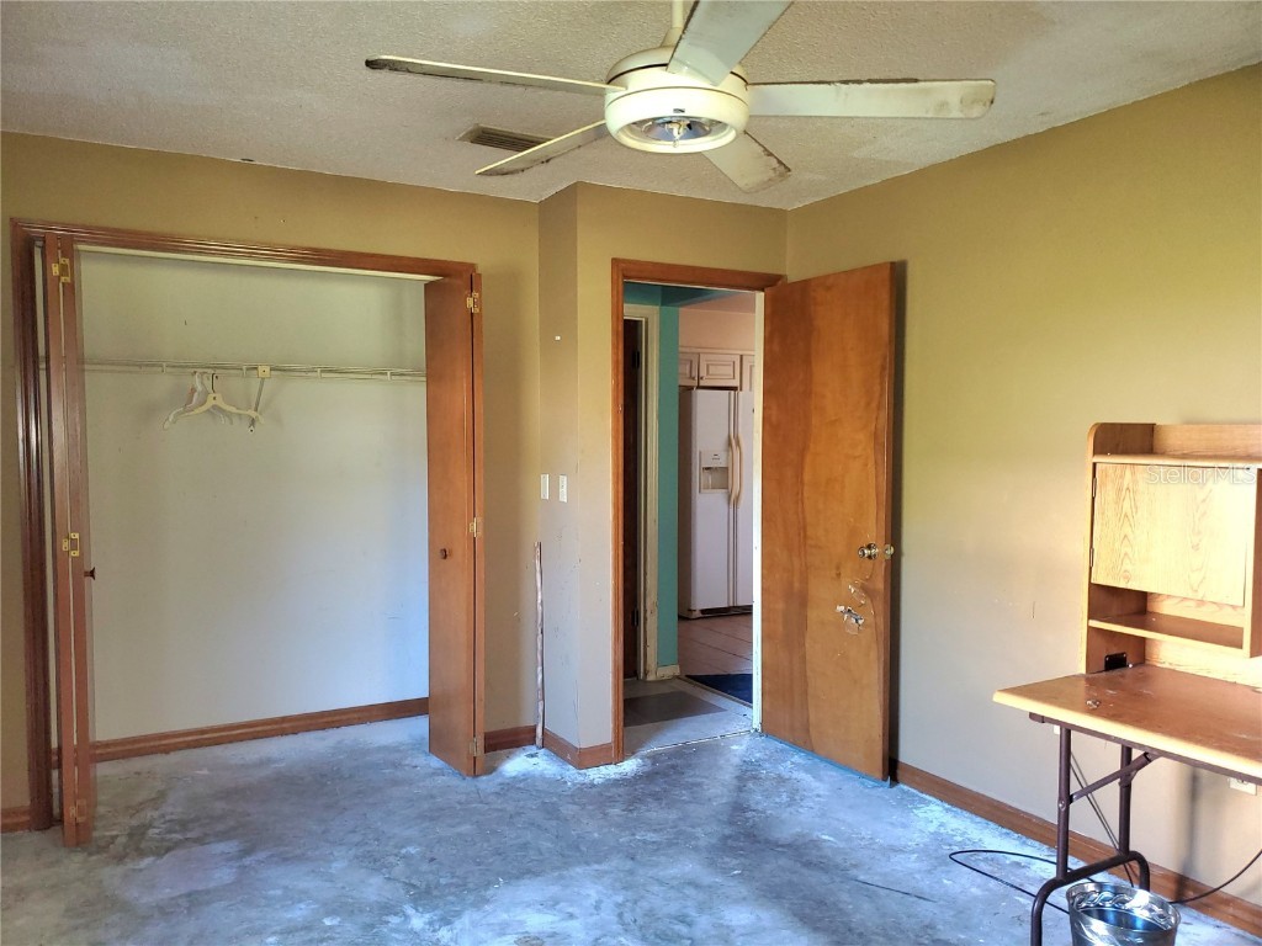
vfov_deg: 53.1
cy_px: 473
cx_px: 631
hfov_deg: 67.3
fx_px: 948
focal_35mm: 26
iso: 160
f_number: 1.5
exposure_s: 1/25
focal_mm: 4.3
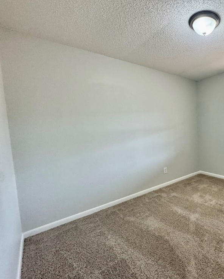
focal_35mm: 19
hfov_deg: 61.7
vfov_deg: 83.3
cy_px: 139
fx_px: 157
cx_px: 194
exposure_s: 1/120
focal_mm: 2.22
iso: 250
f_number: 2.2
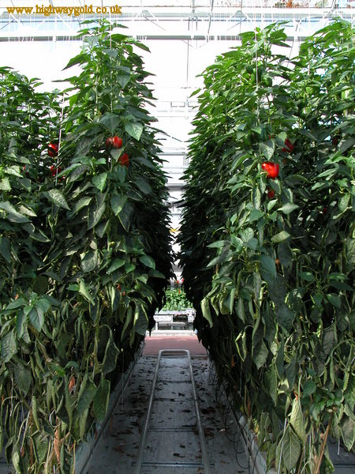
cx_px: 178
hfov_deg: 37.7
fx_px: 520
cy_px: 237
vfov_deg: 49.0
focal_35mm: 38
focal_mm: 10
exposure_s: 1/132
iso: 100
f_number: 4.6
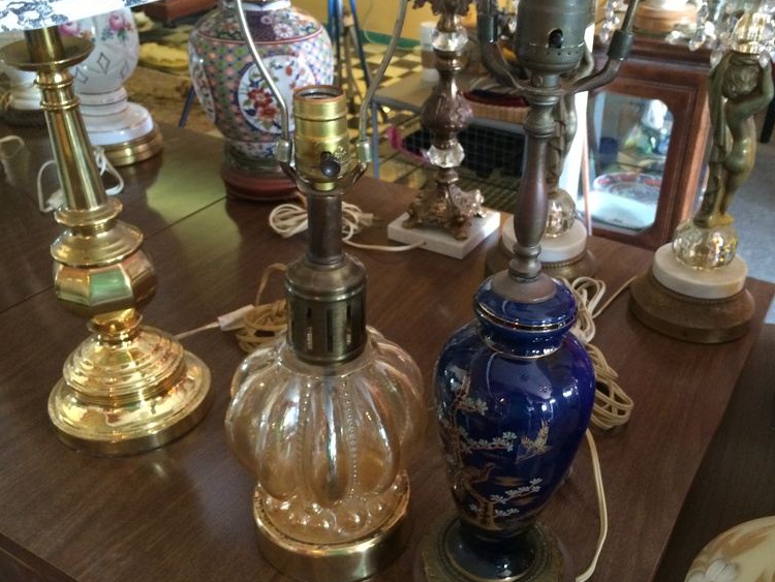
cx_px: 431
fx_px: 806
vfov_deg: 39.7
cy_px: 312
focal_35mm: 36
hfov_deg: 51.2
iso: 250
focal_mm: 4.12
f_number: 2.2
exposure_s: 1/30
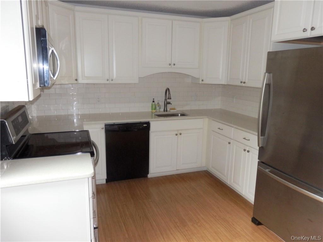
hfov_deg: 69.4
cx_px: 162
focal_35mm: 25
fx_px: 233
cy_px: 121
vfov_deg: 54.8
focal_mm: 4.5
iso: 400
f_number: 3
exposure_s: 1/30
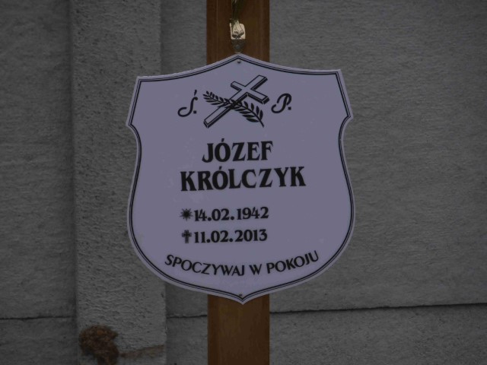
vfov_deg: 6.2
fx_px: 3376
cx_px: 244
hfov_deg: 8.2
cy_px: 182
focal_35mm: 240
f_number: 5.7
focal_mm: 42.54
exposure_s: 1/200
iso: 80
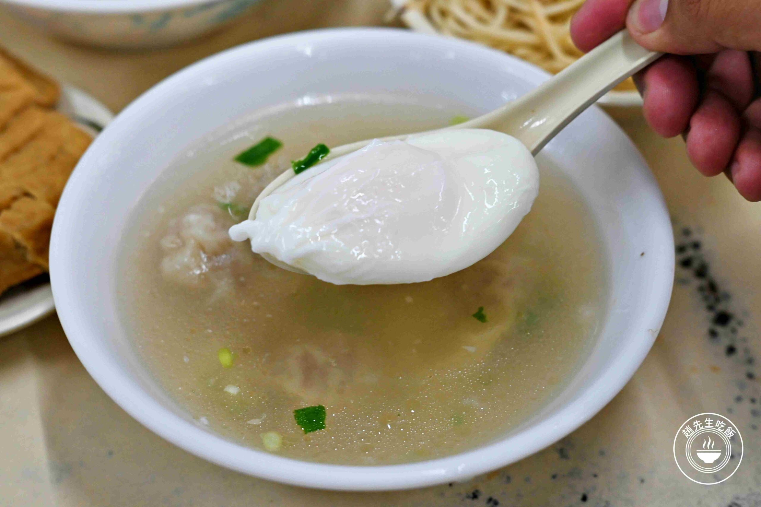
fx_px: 1585
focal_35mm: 75
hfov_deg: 27.0
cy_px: 254
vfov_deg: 18.2
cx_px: 380
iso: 640
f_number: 3.2
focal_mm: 50
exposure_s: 1/200
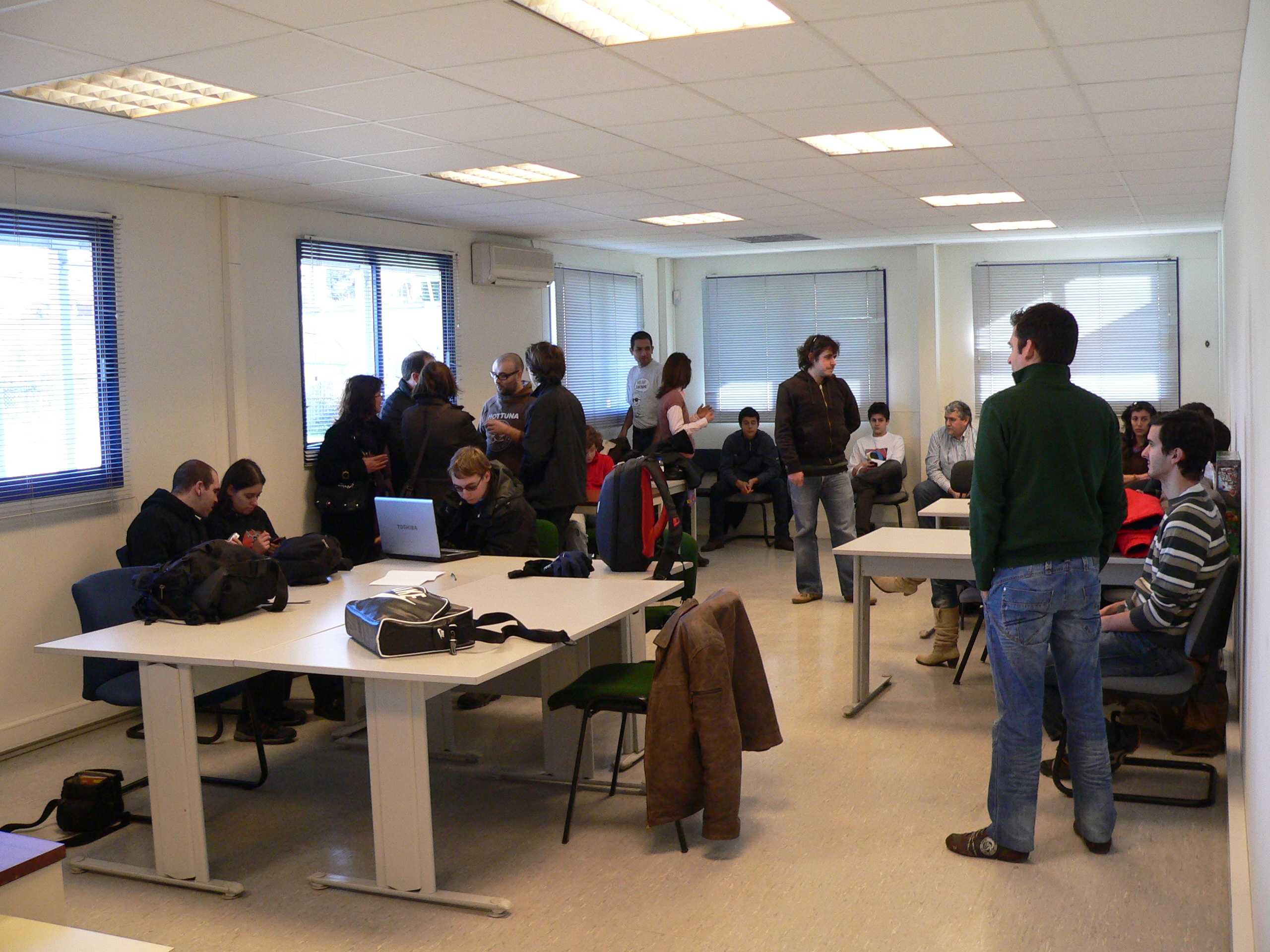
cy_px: 476
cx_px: 635
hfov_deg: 51.4
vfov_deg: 39.7
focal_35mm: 36
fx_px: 1321
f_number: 2.8
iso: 200
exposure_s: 1/30
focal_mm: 6
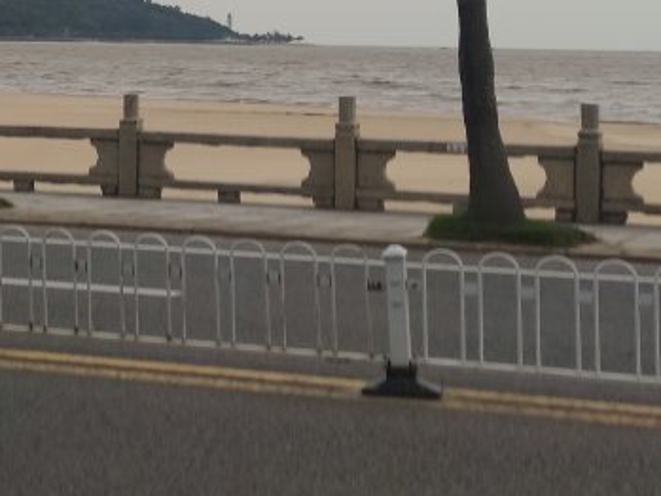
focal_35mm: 110
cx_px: -169
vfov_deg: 12.9
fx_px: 2101
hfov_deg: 17.0
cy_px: -195
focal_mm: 6.72
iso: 50
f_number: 1.69
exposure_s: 1/265
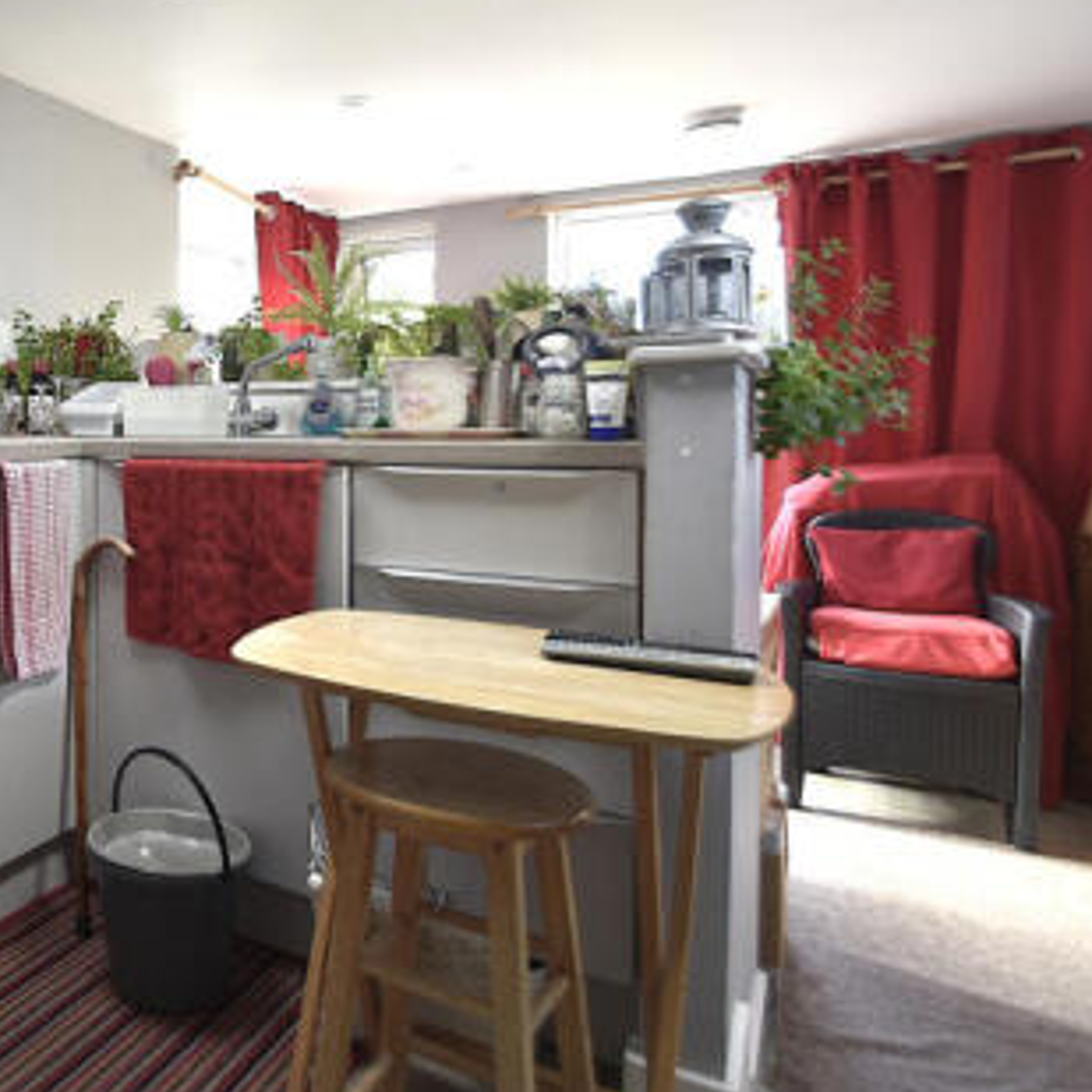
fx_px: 964
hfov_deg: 48.4
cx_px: -5
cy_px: 383
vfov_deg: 58.0
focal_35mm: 27
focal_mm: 10
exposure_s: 1/80
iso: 125
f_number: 4.5
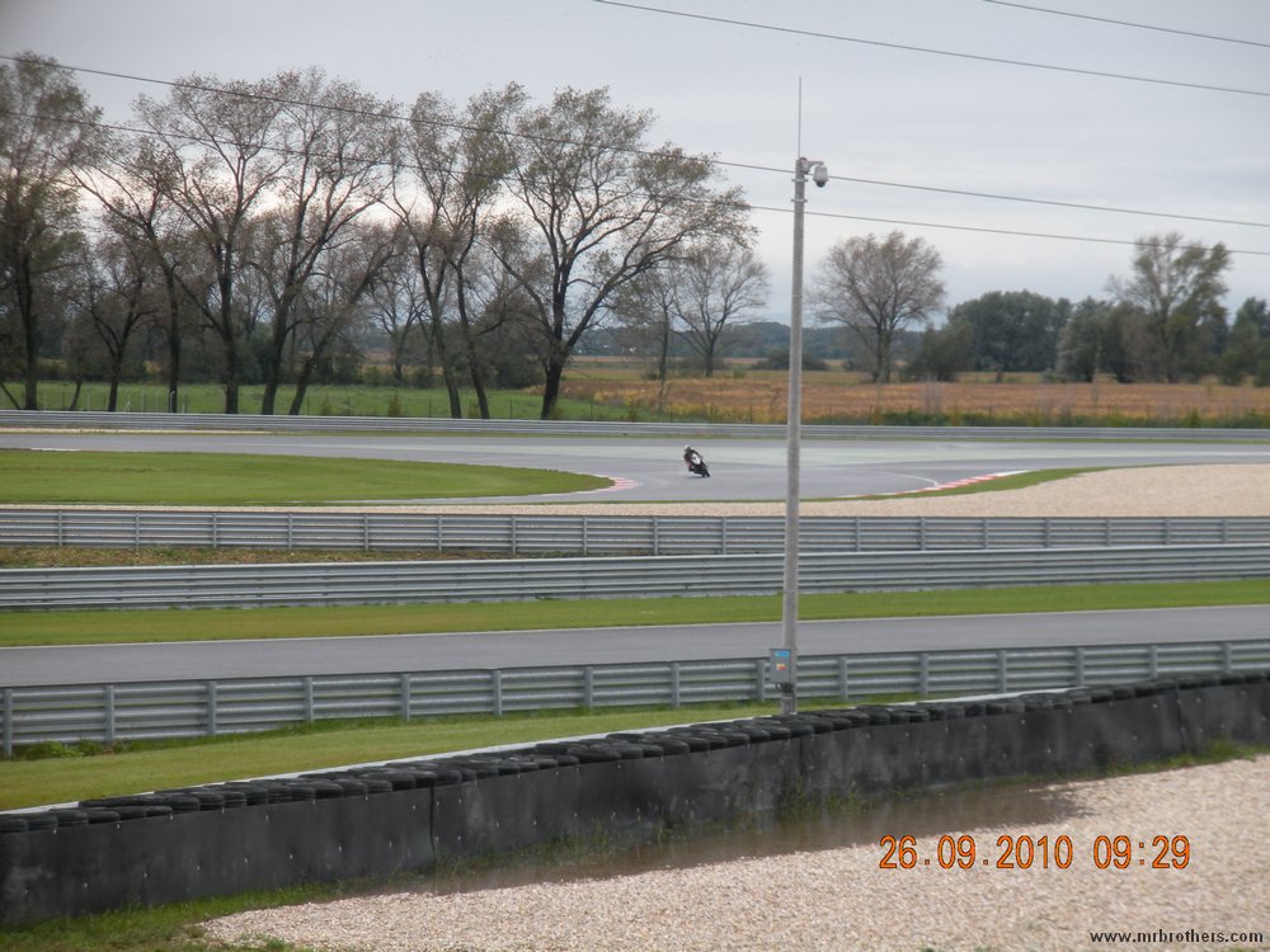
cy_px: 476
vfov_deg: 8.5
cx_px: 635
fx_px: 6384
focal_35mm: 174
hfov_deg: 11.4
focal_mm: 31.5
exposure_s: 1/112
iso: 64
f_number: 5.6
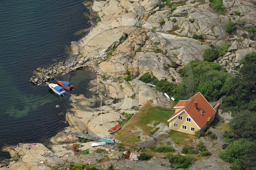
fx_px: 1864
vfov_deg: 5.2
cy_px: 85
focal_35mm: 262
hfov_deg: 7.9
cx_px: 128
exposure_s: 1/4000
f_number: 3.5
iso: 160
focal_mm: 175
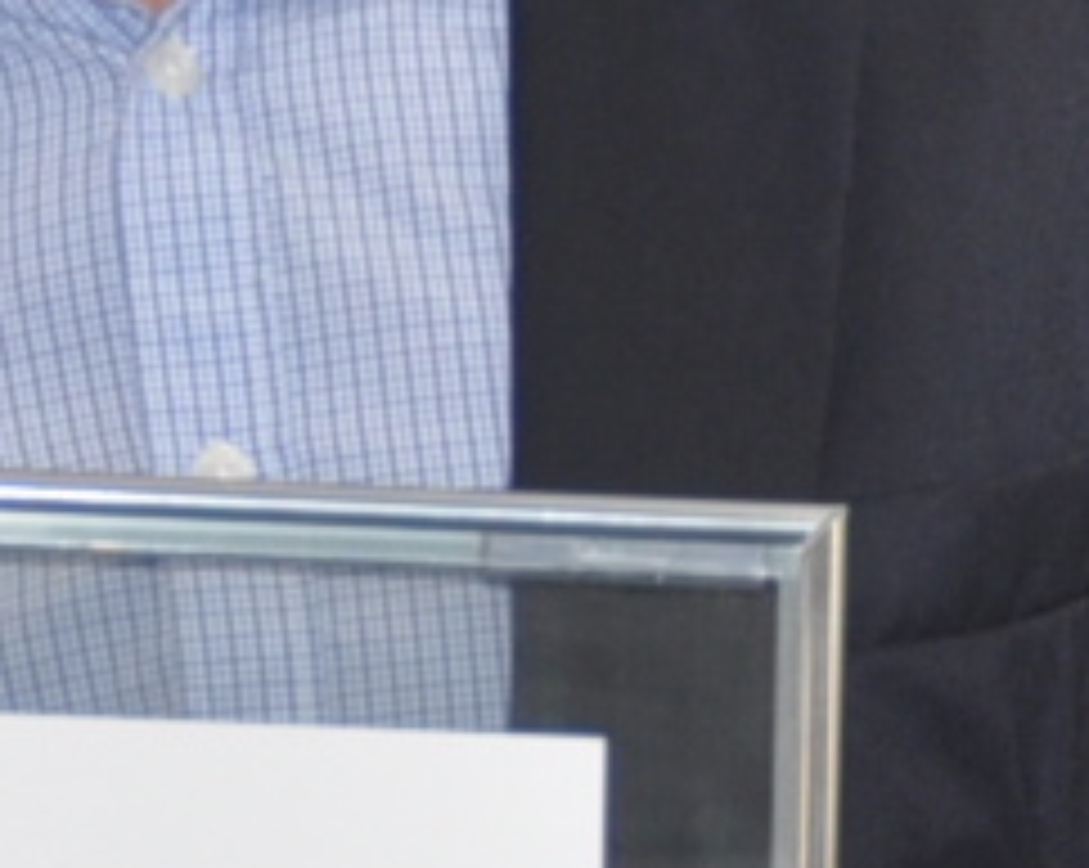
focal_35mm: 474
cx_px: 72
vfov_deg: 3.3
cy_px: 463
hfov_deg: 4.1
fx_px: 15259
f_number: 4.5
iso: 200
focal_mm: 38
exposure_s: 1/60
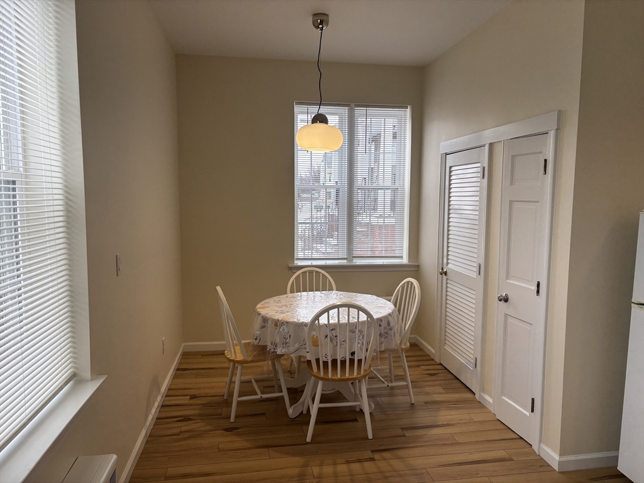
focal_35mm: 26
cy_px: 242
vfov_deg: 53.1
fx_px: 484
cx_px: 322
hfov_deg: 67.3
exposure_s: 1/120
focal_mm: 5.96
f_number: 1.6
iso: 50
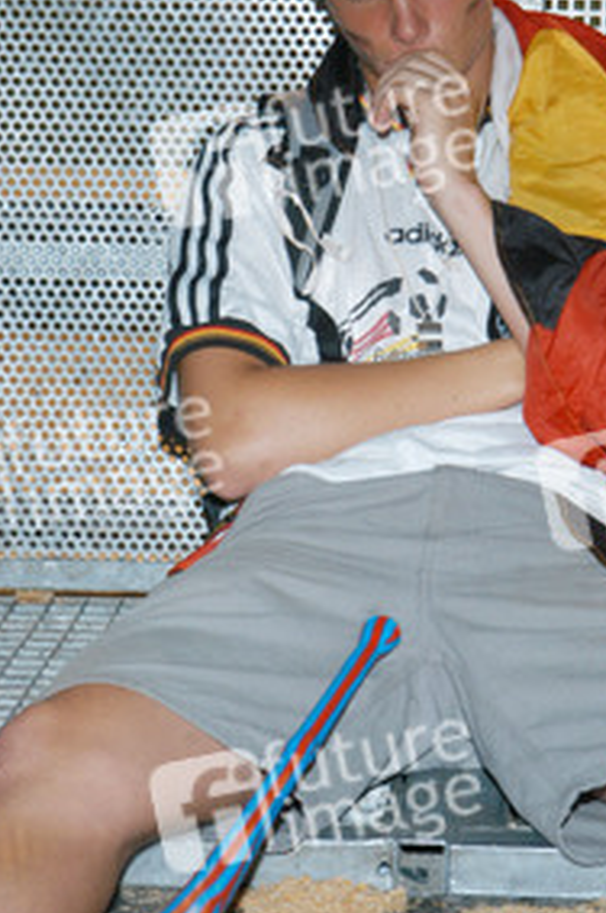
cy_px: 313
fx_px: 3543
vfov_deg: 14.6
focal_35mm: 140
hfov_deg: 9.8
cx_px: 409
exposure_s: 1/50
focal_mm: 66
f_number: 5.6
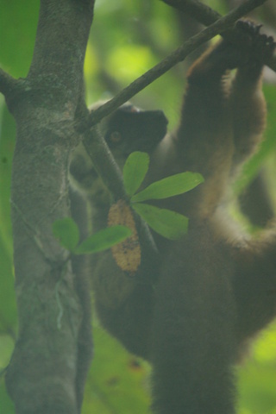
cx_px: 138
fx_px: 8624
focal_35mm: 750
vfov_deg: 2.7
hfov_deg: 1.8
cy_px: 207
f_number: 6.7
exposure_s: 1/60
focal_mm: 500
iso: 800
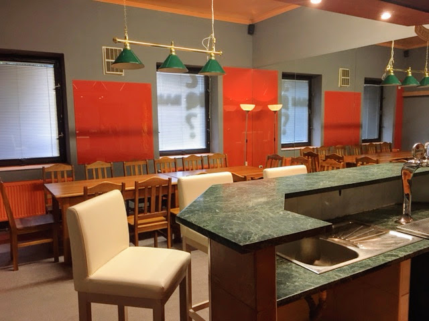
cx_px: 214
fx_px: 359
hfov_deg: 61.7
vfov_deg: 48.2
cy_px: 160
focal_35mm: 29
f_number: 2.2
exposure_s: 1/33
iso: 160
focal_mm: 4.15
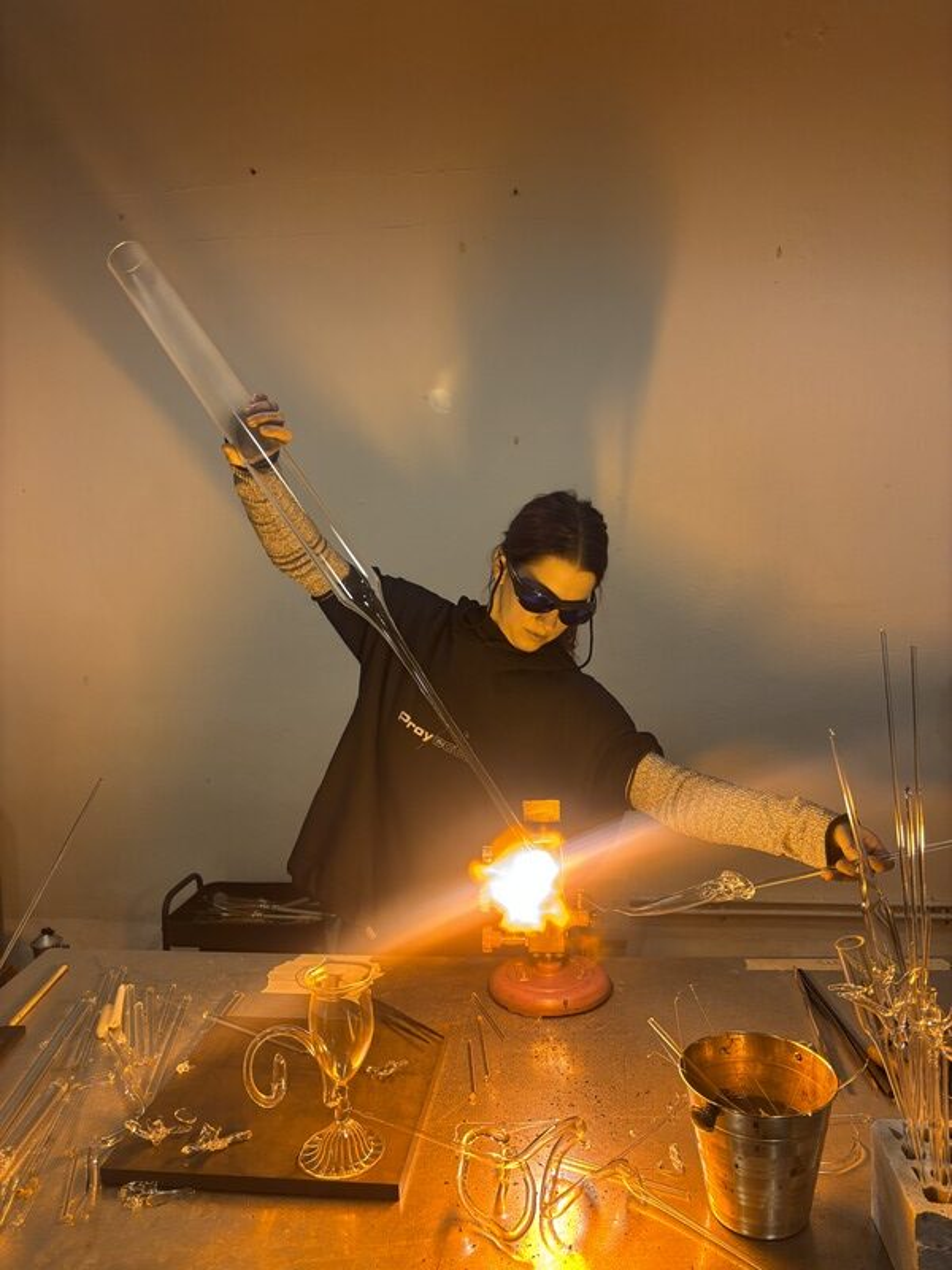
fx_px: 953
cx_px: 476
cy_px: 635
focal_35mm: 26
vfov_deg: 67.3
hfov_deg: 53.1
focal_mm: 5.96
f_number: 1.6
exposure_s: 1/100
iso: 80
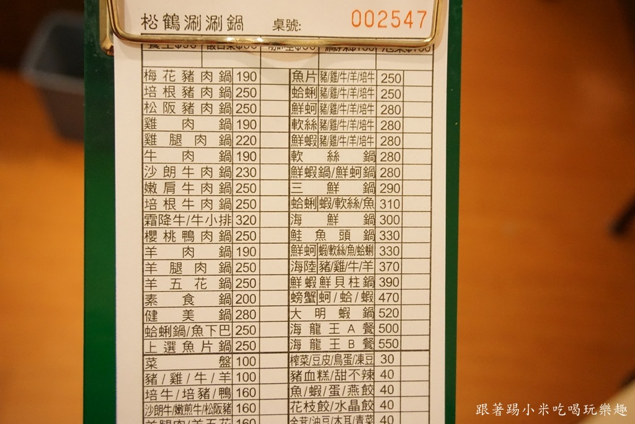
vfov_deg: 35.5
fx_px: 662
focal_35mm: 38
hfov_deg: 51.3
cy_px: 212
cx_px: 318
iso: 3200
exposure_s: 1/30
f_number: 4.5
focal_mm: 25
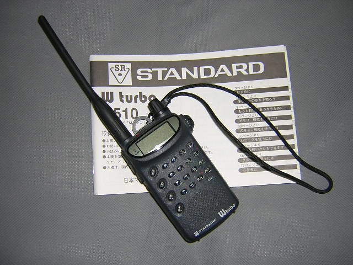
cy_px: 132
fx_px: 367
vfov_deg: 39.7
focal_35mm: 36
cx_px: 176
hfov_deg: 51.4
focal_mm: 4.7
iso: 100
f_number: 2.6
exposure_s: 1/60.1
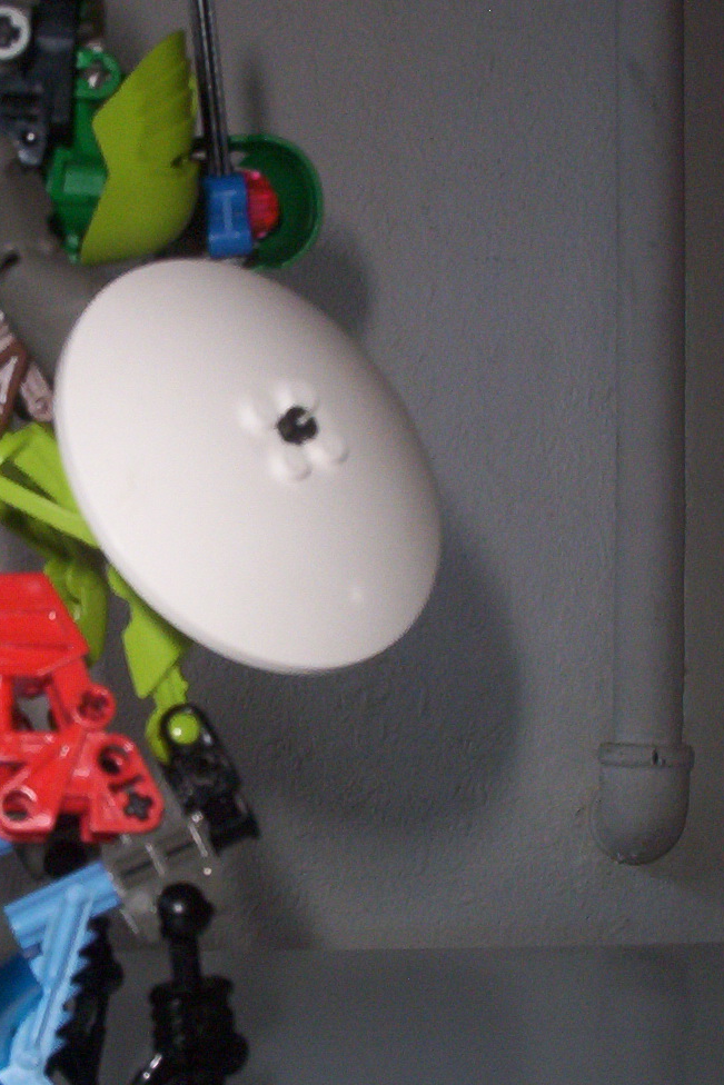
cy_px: 640
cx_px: 117
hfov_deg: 19.8
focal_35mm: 68
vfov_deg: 29.6
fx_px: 2050
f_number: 4.5
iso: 140
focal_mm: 6
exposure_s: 1/30
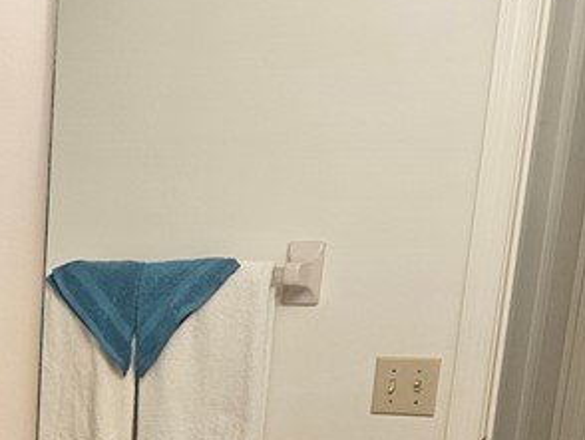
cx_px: -318
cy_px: 607
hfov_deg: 20.5
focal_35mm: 80
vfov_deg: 17.1
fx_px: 1353
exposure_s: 1/120
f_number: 1.7
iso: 160
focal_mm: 6.3
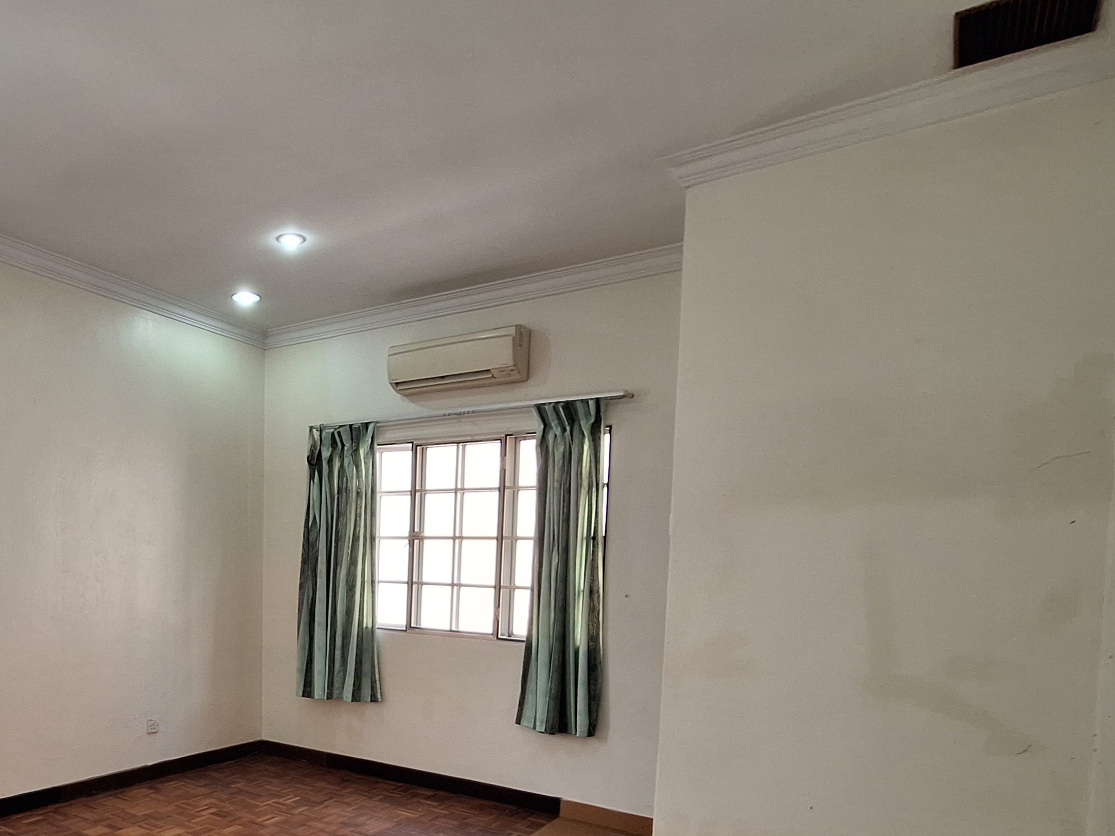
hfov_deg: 67.8
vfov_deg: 54.7
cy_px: 603
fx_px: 773
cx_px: 302
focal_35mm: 24
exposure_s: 1/50
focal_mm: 1.74
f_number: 2.2
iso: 80
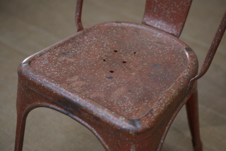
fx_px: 414
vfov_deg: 20.6
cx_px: 120
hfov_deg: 30.5
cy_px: 81
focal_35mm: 66
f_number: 2.8
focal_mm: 58
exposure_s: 1/50
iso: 160
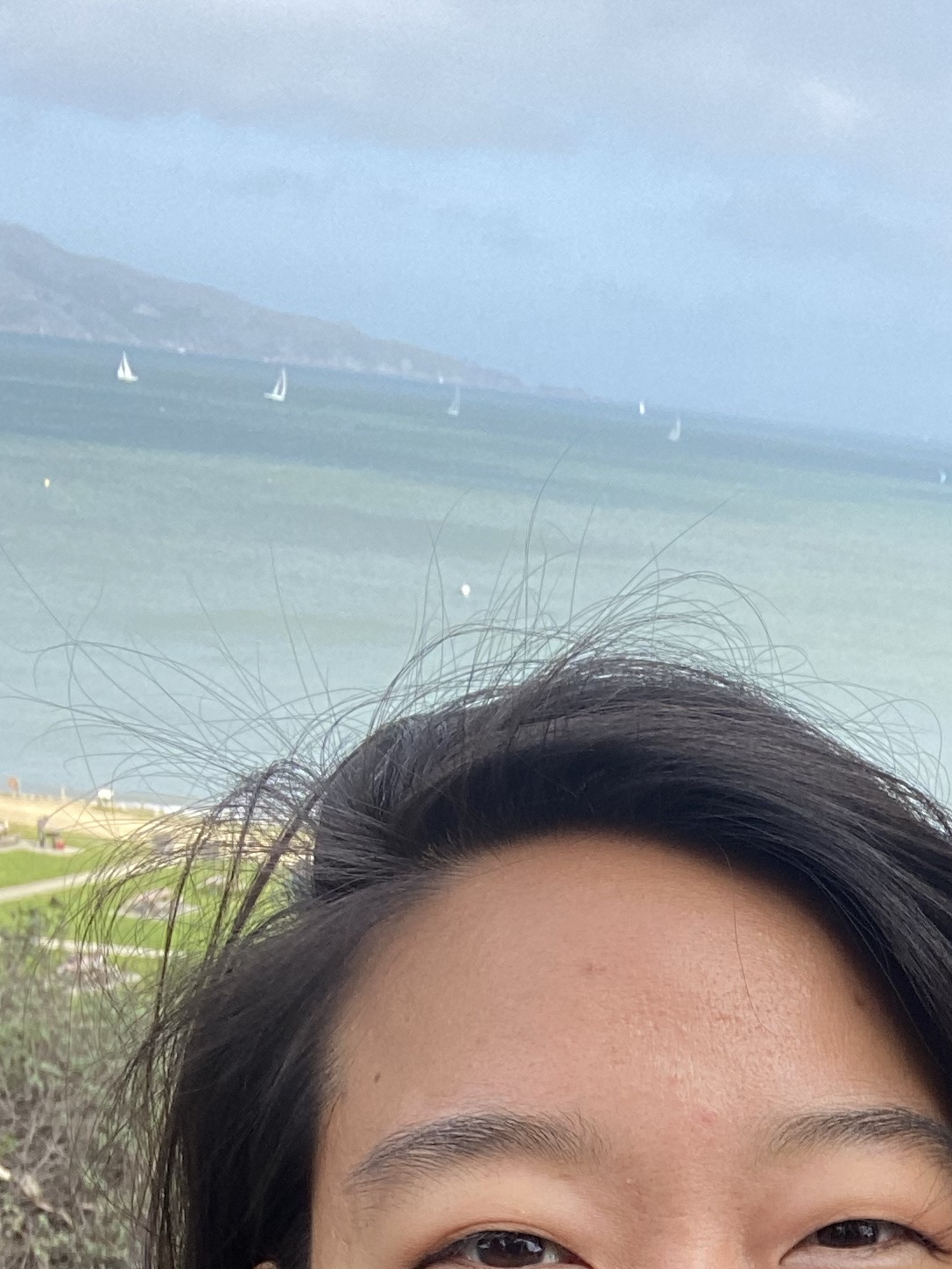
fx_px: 2346
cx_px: 1157
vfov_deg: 27.3
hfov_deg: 21.3
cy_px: 1444
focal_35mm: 64
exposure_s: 1/247
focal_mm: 2.71
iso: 25
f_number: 2.2
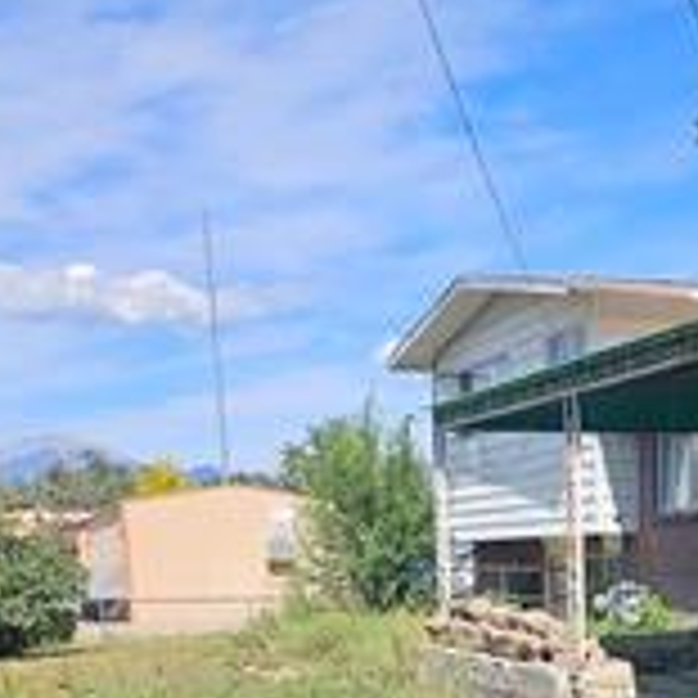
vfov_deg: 23.9
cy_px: 919
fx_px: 1437
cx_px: 615
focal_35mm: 63
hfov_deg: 26.5
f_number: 1.7
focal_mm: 6.3
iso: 10
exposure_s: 1/494
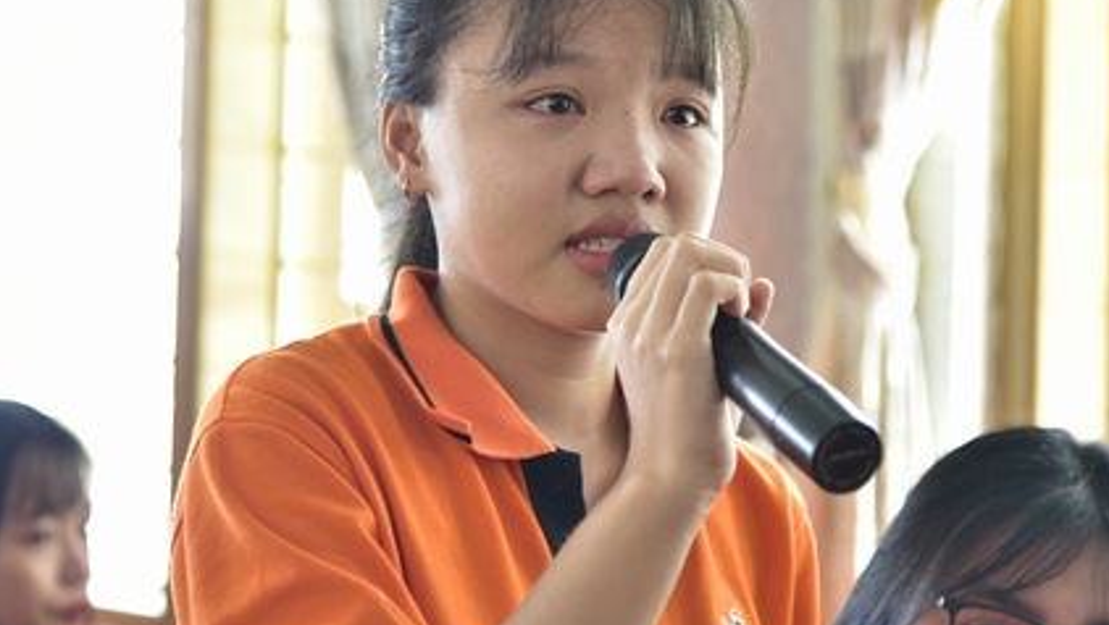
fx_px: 4031
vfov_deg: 8.9
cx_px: 554
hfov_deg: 15.7
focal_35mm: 137
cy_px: 130
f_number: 4
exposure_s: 1/20
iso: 800
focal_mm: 85
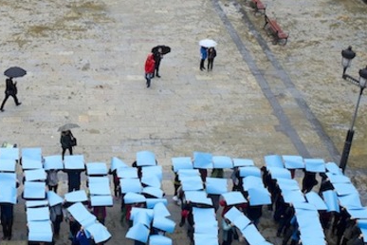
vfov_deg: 22.6
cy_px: 6
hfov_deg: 33.1
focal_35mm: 58
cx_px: 52
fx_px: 591
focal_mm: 24
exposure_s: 1/160
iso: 200
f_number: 5.6
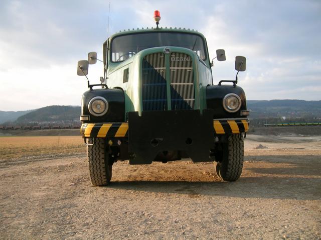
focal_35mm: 35
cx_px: 160
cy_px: 120
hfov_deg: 52.6
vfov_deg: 40.7
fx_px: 325
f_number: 2.8
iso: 50
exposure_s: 1/221
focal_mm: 5.4
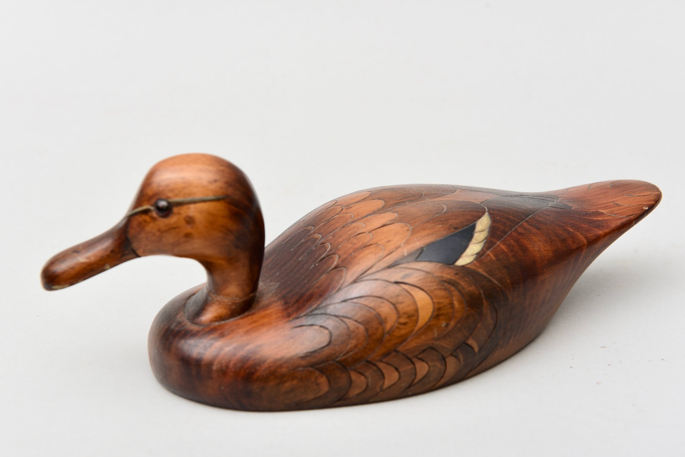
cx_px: 337
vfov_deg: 21.6
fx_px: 1199
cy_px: 229
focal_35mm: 63
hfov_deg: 31.9
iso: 100
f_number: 9
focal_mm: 62
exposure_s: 1/160
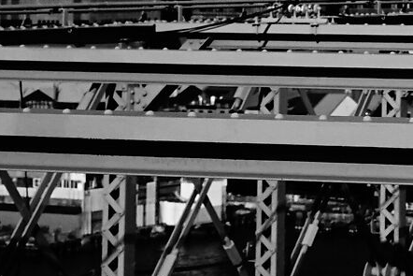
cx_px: 750
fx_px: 2180
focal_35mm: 190
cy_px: -227
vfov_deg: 7.0
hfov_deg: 10.2
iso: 640
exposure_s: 1/4000
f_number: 8
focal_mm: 35
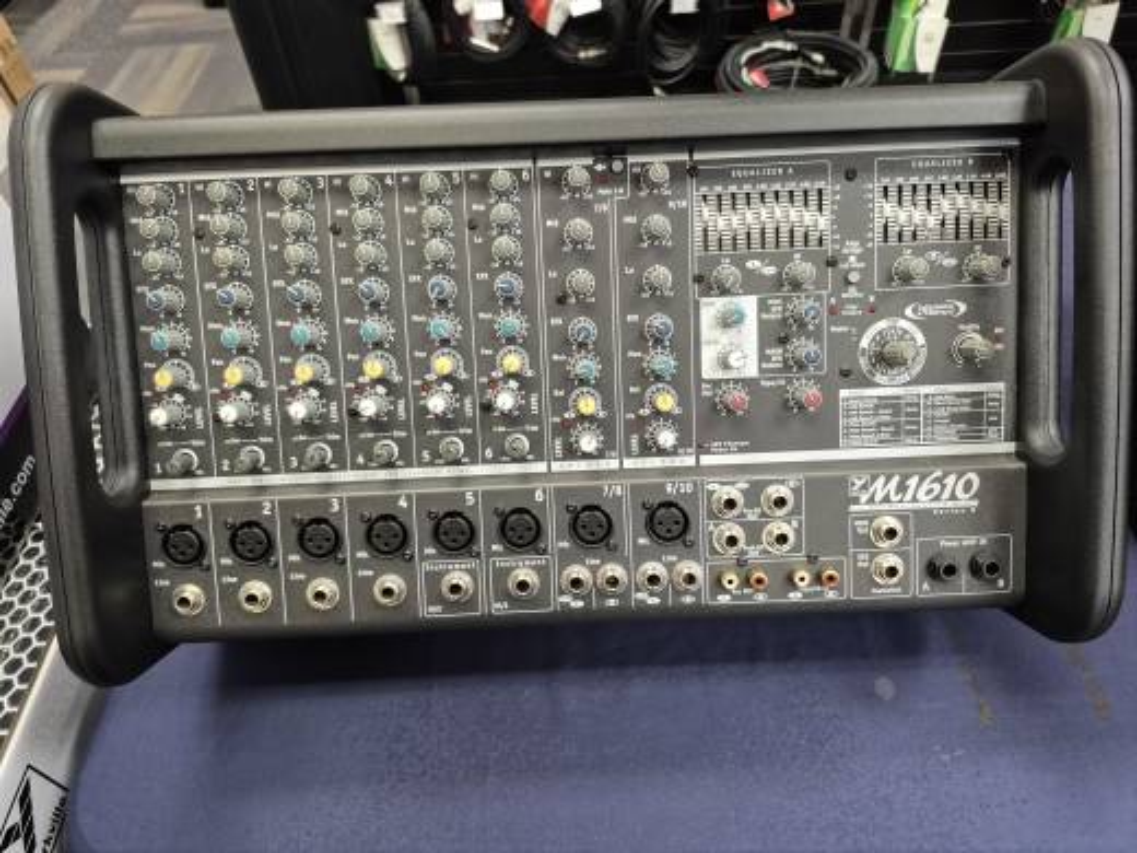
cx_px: 568
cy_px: 426
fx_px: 755
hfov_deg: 73.9
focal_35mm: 23
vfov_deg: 58.9
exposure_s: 1/120
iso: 500
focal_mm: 5.4
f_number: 1.8
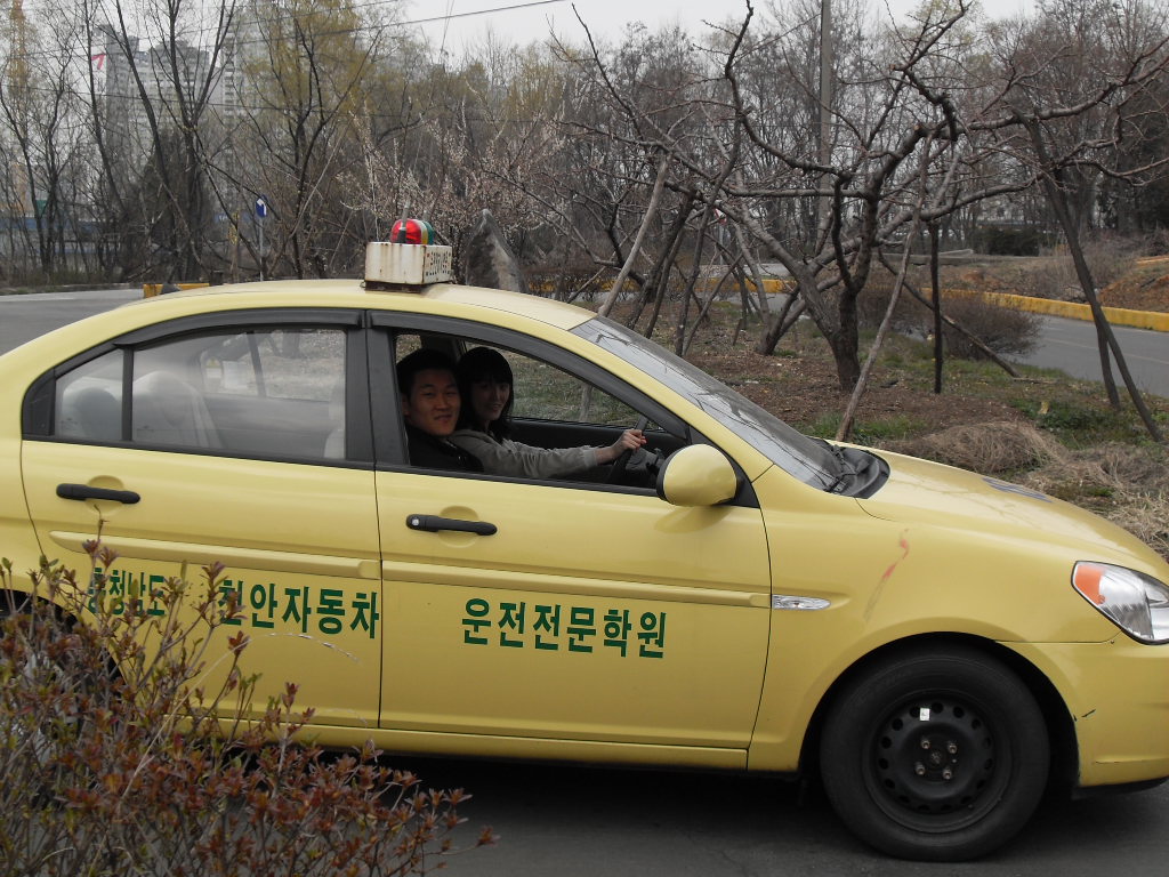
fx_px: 1790
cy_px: 438
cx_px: 584
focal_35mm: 53
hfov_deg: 36.2
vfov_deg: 27.5
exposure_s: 1/60
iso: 80
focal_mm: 8.4
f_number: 10.4
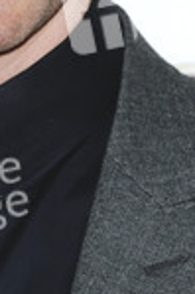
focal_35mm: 625
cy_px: -91
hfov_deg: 2.2
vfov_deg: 3.3
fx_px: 5092
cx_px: -15
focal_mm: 155
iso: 200
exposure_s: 1/200
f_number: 4.5
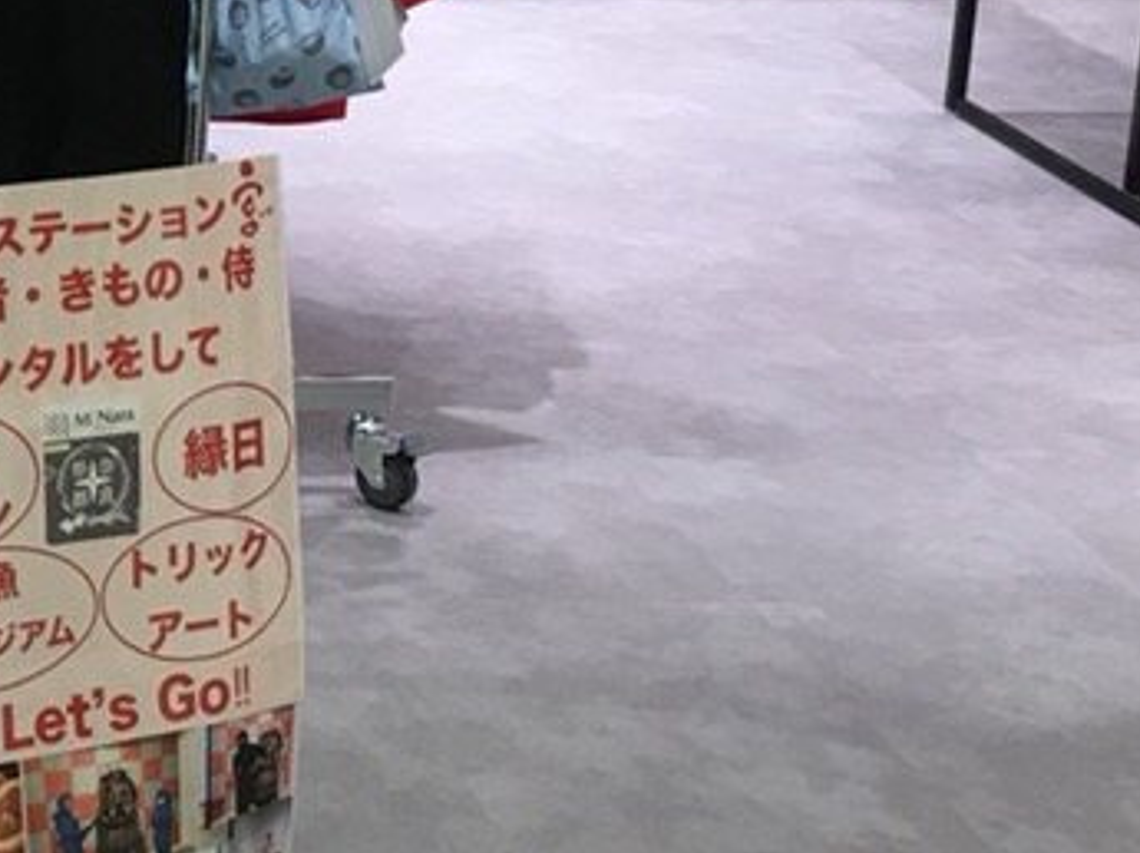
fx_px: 3323
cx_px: -473
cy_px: 175
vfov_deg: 14.5
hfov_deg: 17.8
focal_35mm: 101
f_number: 2.2
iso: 32
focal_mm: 4.15
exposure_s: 1/40
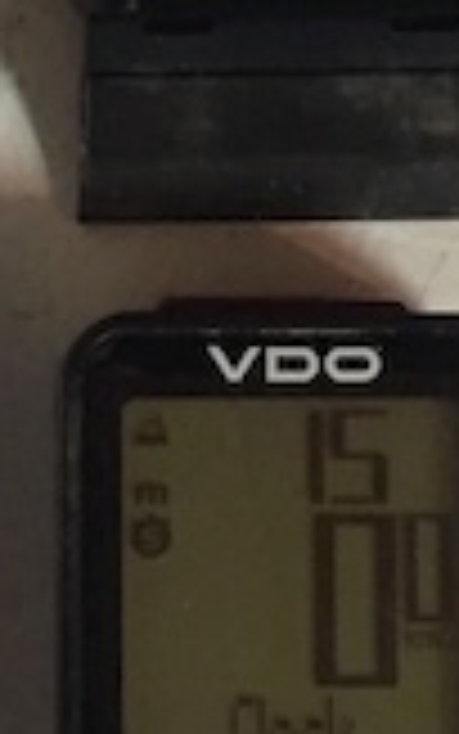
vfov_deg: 13.8
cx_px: -72
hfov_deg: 8.6
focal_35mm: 151
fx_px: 3020
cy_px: 315
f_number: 2.2
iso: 250
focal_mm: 4.15
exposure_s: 1/15
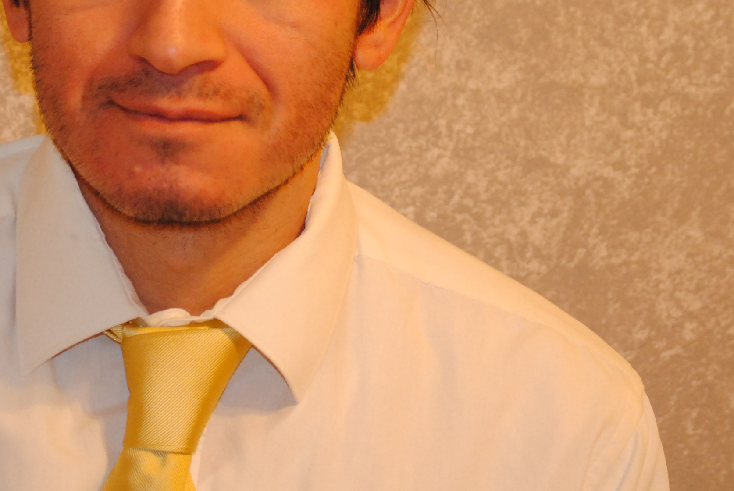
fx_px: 3187
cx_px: 203
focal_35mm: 156
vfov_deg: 8.8
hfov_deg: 13.1
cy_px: 118
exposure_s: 1/10
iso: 800
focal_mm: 45
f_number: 5.3
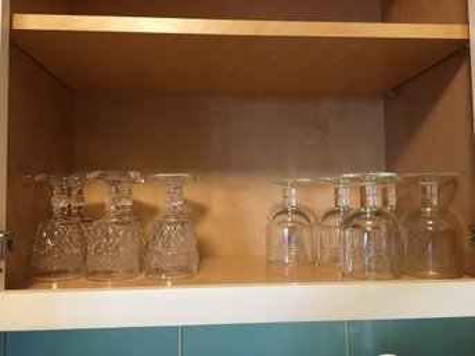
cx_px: 238
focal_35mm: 29
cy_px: 178
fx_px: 398
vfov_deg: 48.2
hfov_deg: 61.7
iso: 80
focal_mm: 4.15
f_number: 2.2
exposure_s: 1/30
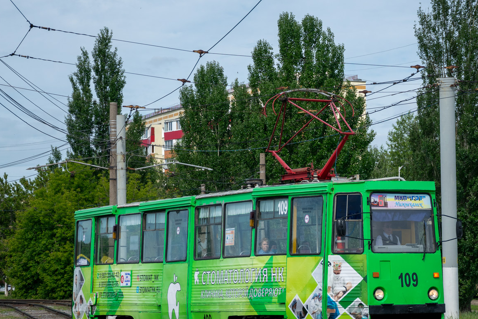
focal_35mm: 131
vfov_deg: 10.5
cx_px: 263
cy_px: 198
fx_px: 1739
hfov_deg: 15.6
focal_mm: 70
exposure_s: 1/640
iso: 100
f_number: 5.3
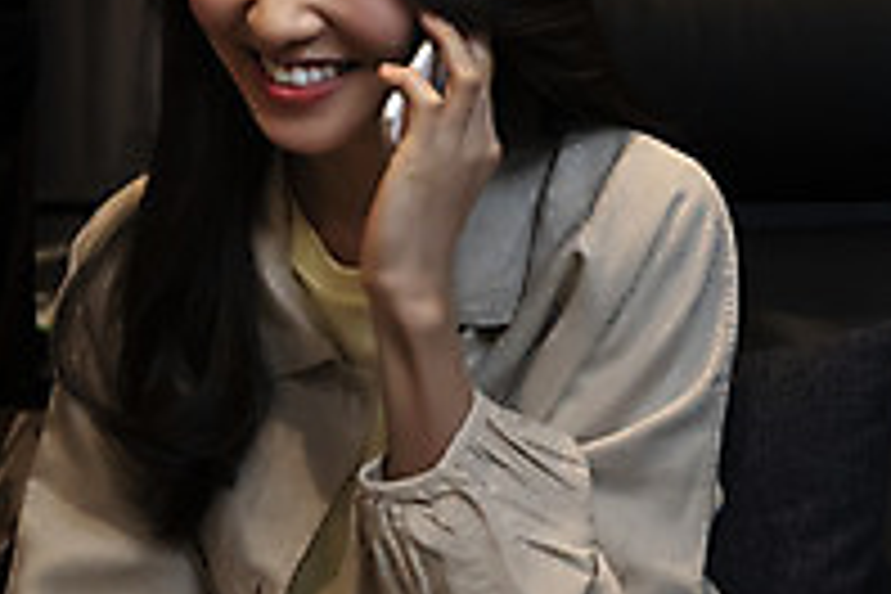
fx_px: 2401
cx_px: 972
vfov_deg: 13.9
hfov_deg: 20.1
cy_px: 36
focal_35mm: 97
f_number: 2.8
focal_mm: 32
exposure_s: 1/125
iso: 1250
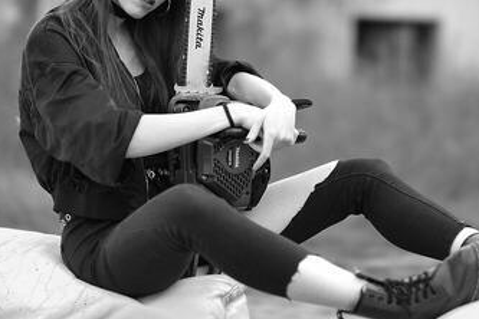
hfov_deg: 15.2
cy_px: 68
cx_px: 253
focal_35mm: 135
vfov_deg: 10.1
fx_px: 1796
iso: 100
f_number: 1
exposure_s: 1/1500
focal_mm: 50
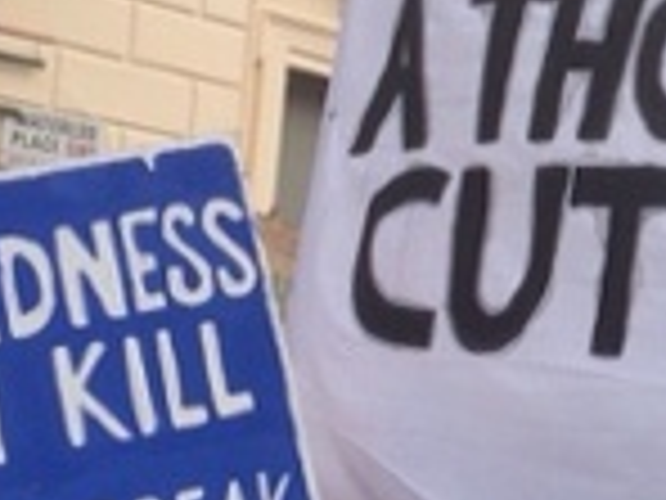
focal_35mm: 90
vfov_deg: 16.4
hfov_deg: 20.2
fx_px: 1732
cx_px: 837
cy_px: 236
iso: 32
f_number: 2.2
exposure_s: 1/1244
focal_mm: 4.15
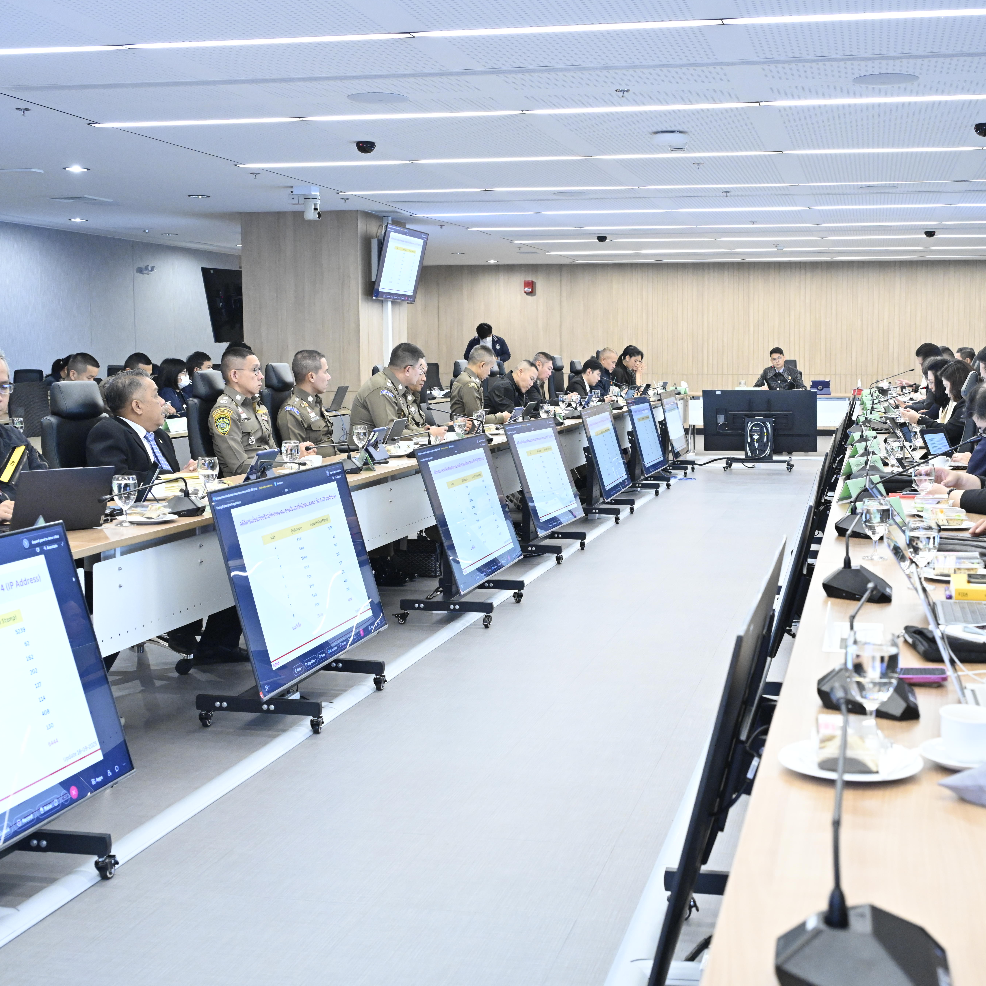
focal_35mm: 44
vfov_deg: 38.6
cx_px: 600
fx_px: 1407
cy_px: 486
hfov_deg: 38.4
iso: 4000
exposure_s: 1/160
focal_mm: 33.5
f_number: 4.5
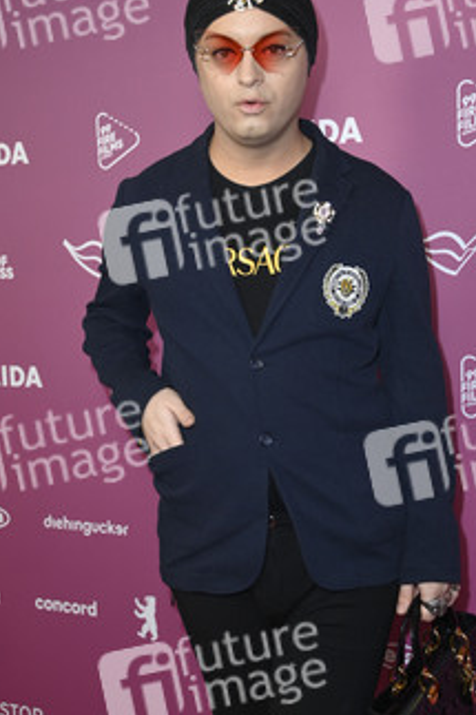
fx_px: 1231
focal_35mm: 62
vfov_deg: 32.4
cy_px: 343
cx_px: 277
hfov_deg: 21.9
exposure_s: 1/250
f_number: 5.6
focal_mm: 50
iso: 640
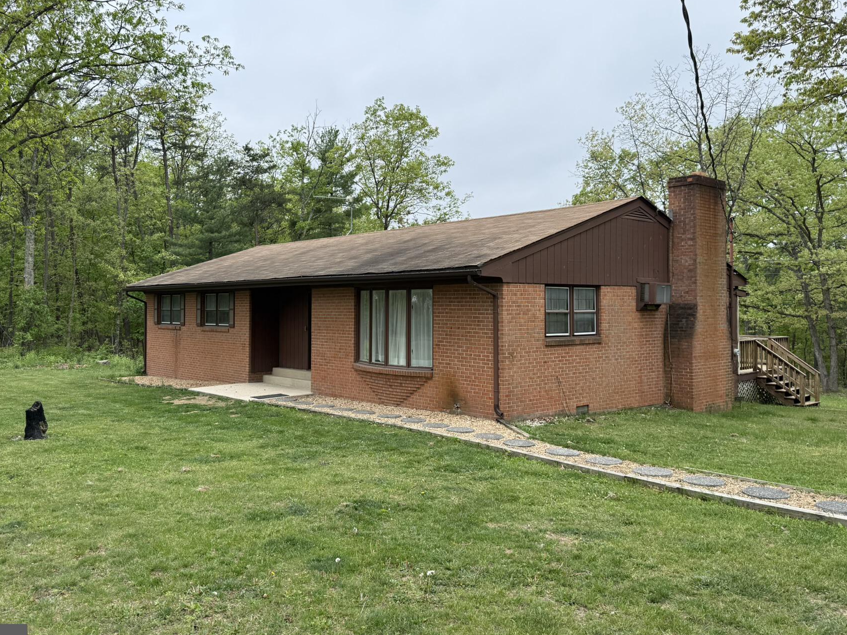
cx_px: 414
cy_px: 281
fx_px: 710
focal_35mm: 29
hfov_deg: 61.7
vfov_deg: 48.1
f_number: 1.78
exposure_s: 1/992
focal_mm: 6.76
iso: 100
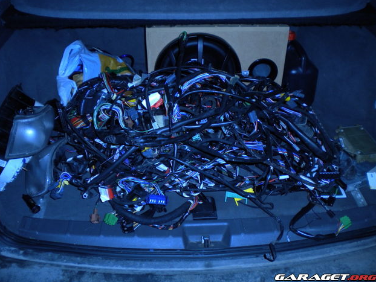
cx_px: 185
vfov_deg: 39.7
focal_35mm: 36
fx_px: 391
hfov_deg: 51.3
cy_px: 138
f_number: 3.1
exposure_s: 1/30
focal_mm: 6.3
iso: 80
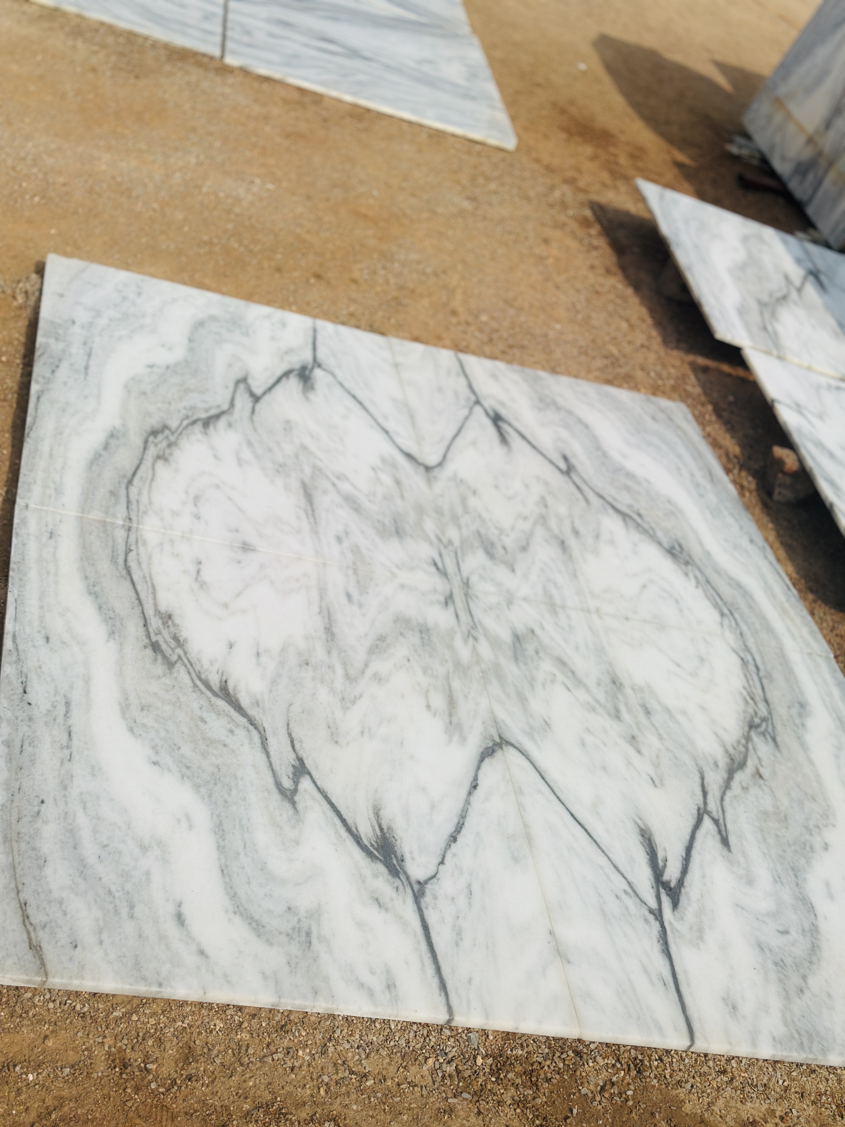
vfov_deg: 39.7
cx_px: 422
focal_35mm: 48
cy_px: 564
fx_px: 1562
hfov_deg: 30.3
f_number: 1.78
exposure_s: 1/18868
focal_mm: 6.86
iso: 100
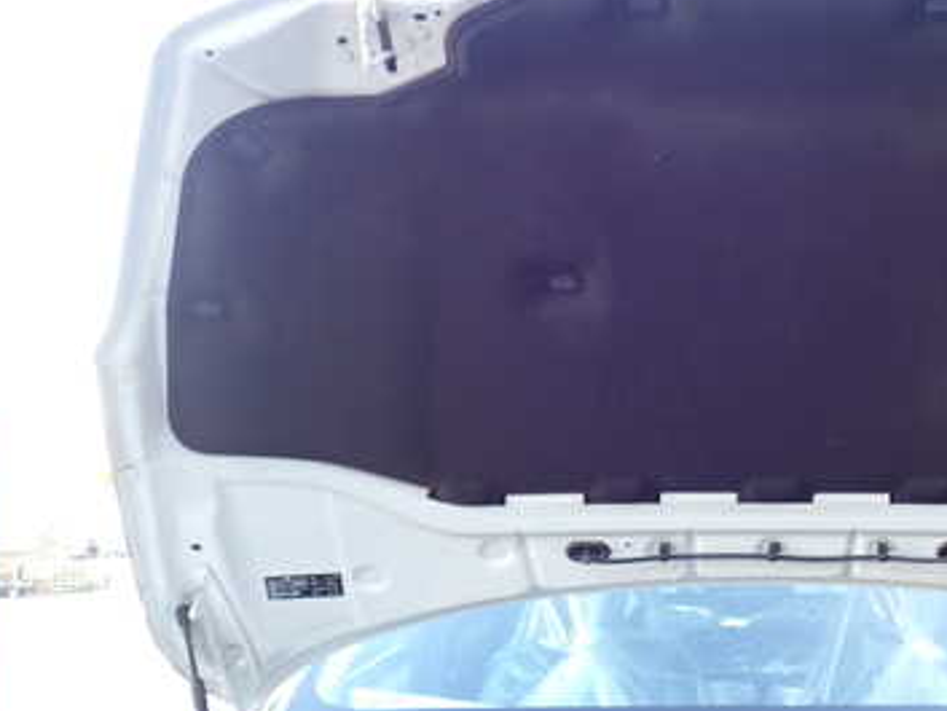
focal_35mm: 51
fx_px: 1396
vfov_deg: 28.6
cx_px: 773
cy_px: 346
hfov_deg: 36.1
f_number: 2.3
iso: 200
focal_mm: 5.4
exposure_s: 1/50
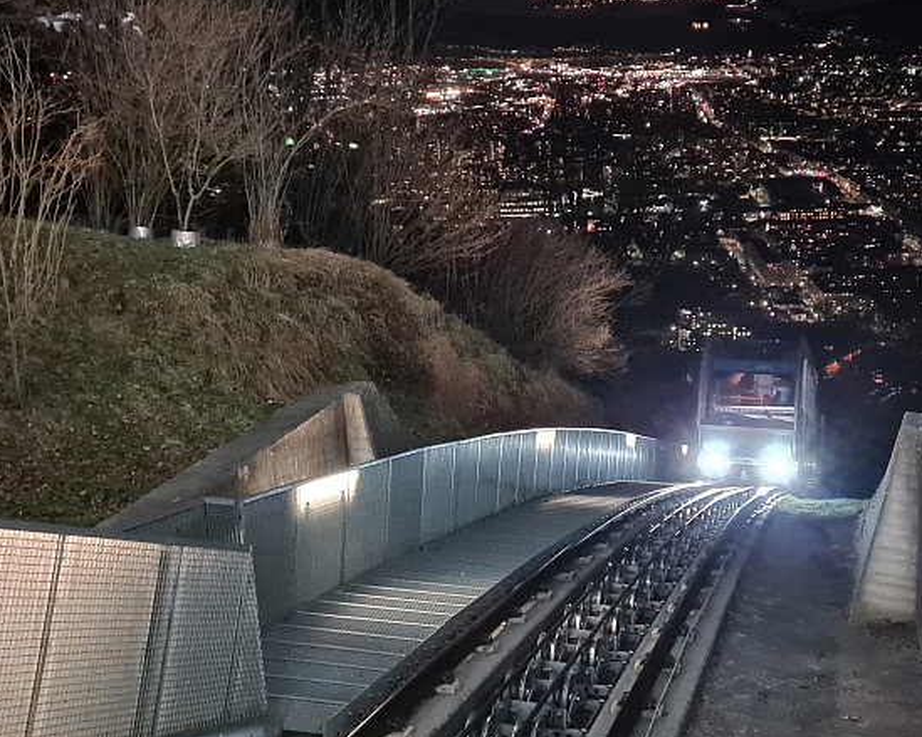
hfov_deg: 48.4
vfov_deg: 39.9
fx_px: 1009
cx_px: 606
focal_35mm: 37
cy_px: 280
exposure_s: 1/17
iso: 1600
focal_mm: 5.4
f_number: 1.8
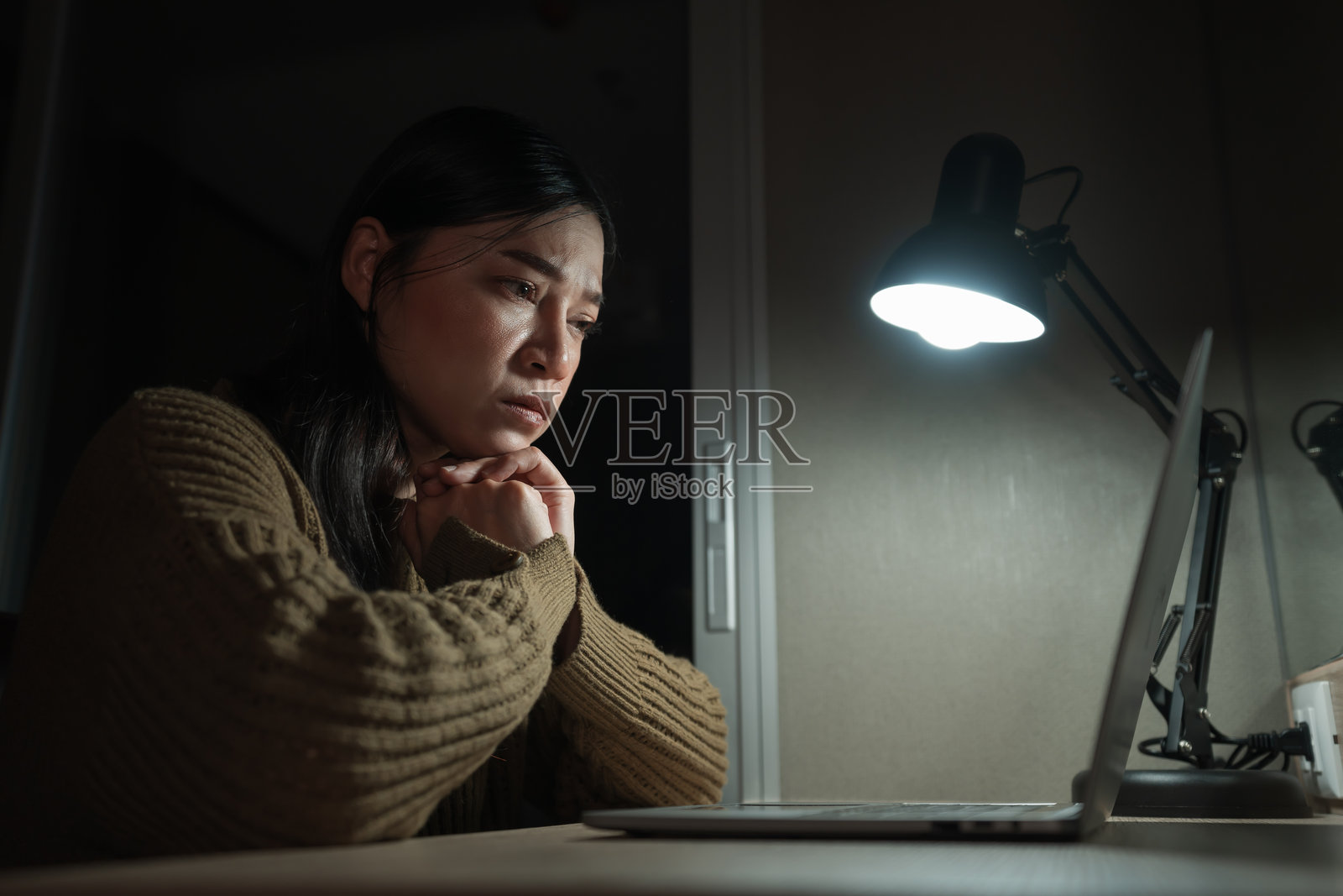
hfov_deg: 55.8
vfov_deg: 38.9
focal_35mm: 34
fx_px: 1268
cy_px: 448
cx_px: 672
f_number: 2.8
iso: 400
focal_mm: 34
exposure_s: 1/100
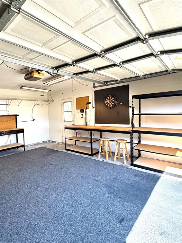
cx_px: 65
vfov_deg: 84.7
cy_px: 120
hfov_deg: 67.3
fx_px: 133
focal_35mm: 19
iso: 64
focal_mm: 2.22
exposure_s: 1/146
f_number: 2.2
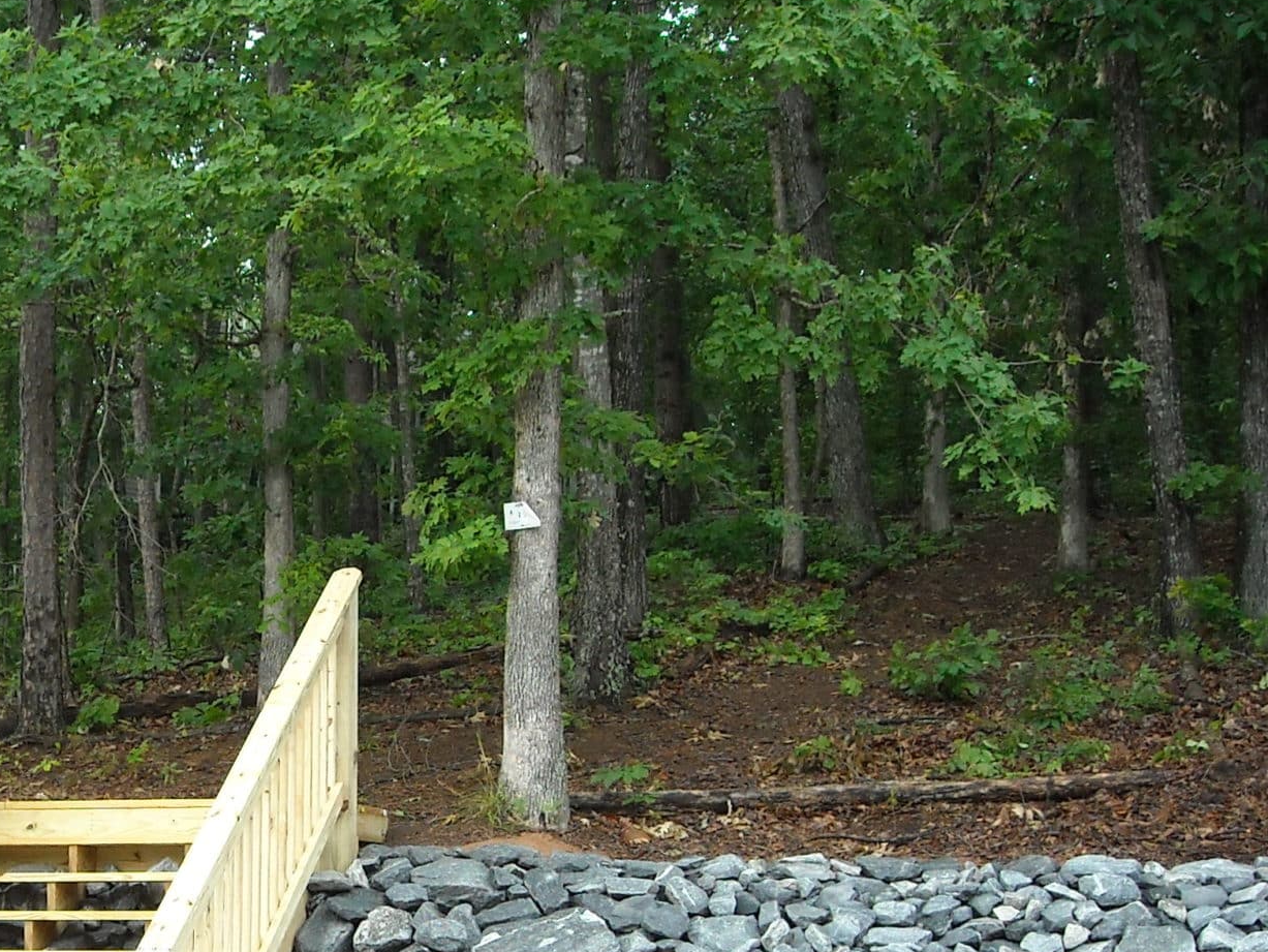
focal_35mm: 73
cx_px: 78
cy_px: 762
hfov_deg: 25.7
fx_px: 2675
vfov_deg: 20.0
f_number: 2.8
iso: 191
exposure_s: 1/184
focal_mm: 5.7
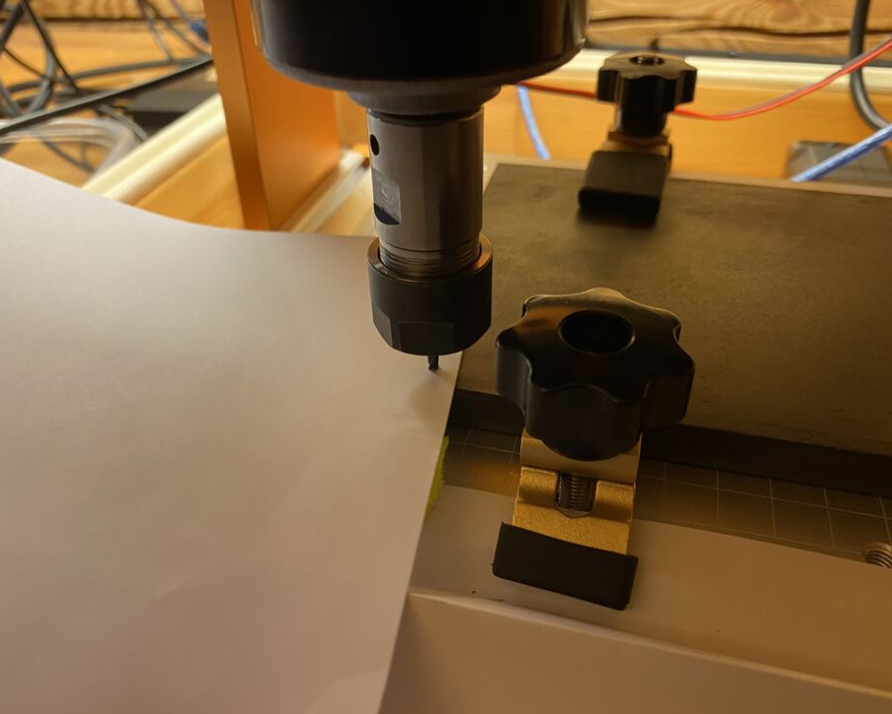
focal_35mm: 28
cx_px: 439
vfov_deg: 51.5
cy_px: 365
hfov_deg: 62.2
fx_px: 739
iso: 160
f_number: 1.8
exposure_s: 1/50
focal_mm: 4.25
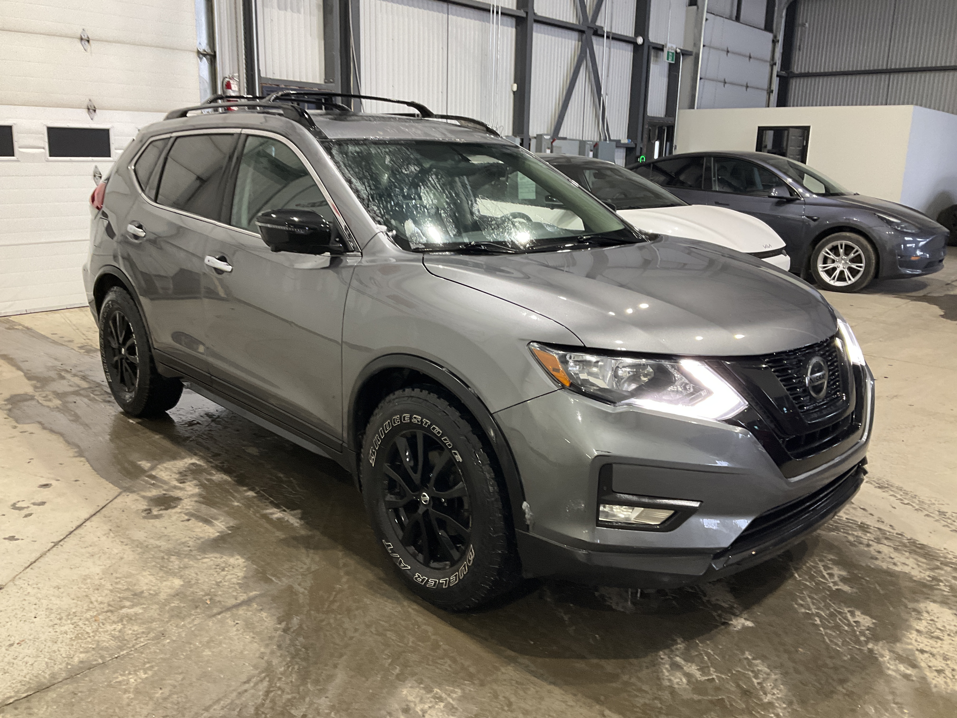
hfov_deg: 61.7
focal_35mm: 29
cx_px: 478
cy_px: 359
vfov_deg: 48.2
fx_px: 802
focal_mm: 3
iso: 100
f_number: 1.8
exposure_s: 1/60
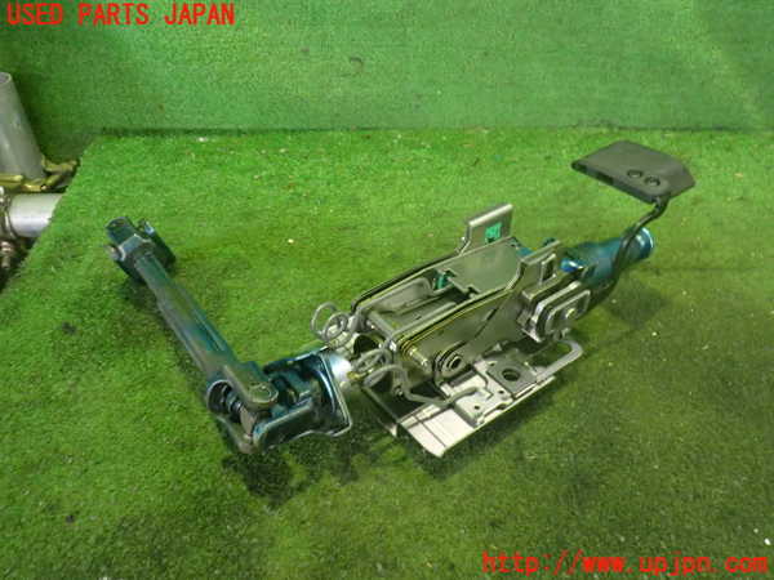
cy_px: 290
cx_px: 387
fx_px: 671
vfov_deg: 46.8
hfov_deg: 60.0
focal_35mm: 30
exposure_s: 1/30
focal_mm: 5.4
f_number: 2.3
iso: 800
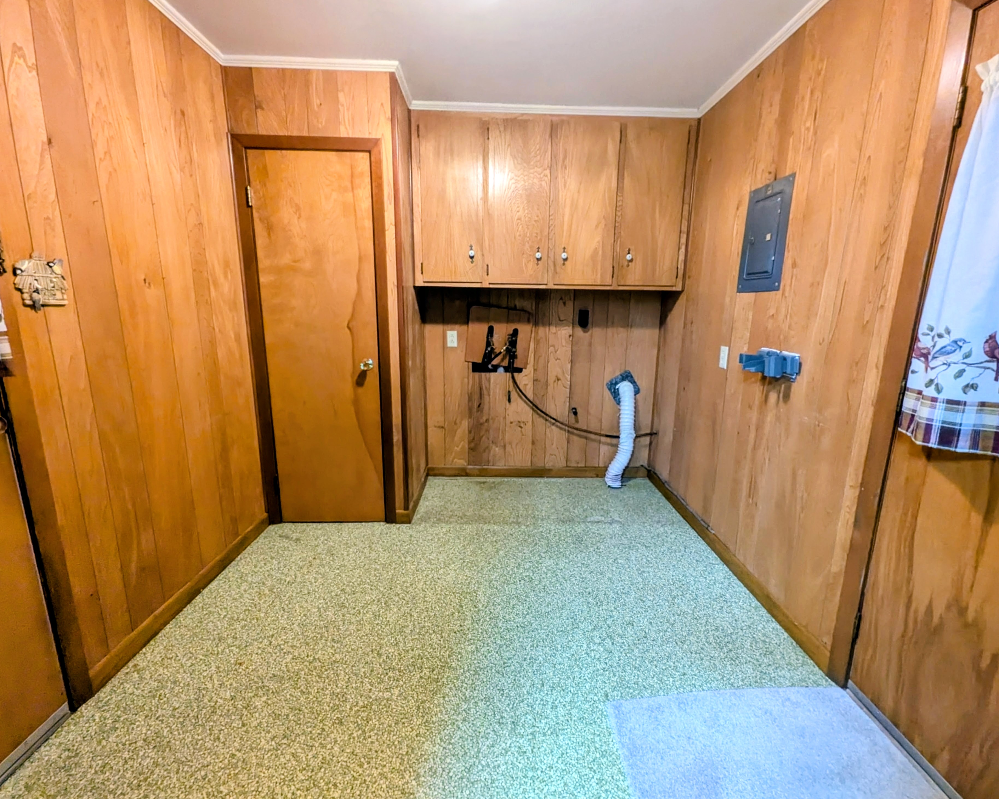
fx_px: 443
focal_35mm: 15
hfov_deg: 96.8
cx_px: 504
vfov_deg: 84.0
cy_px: 392
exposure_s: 1/24
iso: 205
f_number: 2.2
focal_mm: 1.85
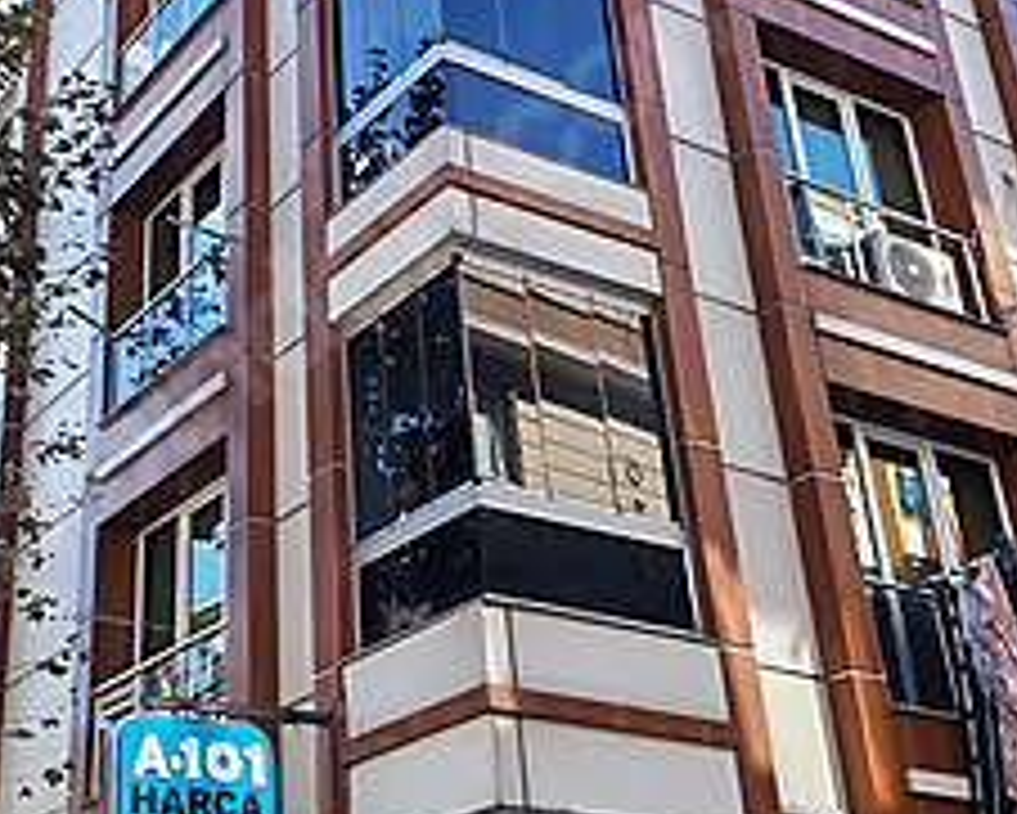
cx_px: 306
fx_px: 1686
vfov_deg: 27.1
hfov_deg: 33.1
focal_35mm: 56
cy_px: 315
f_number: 1.9
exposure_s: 1/680
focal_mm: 6.12
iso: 50
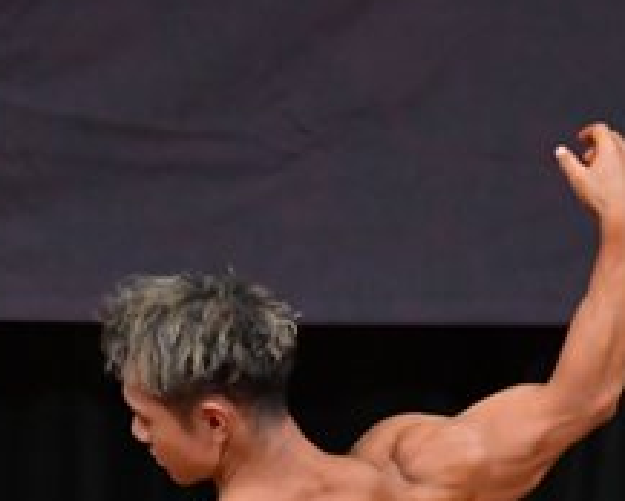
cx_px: 338
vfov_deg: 1.5
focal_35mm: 1004
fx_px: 18588
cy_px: 665
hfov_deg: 1.9
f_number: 5.6
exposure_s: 1/400
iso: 4000
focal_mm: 200
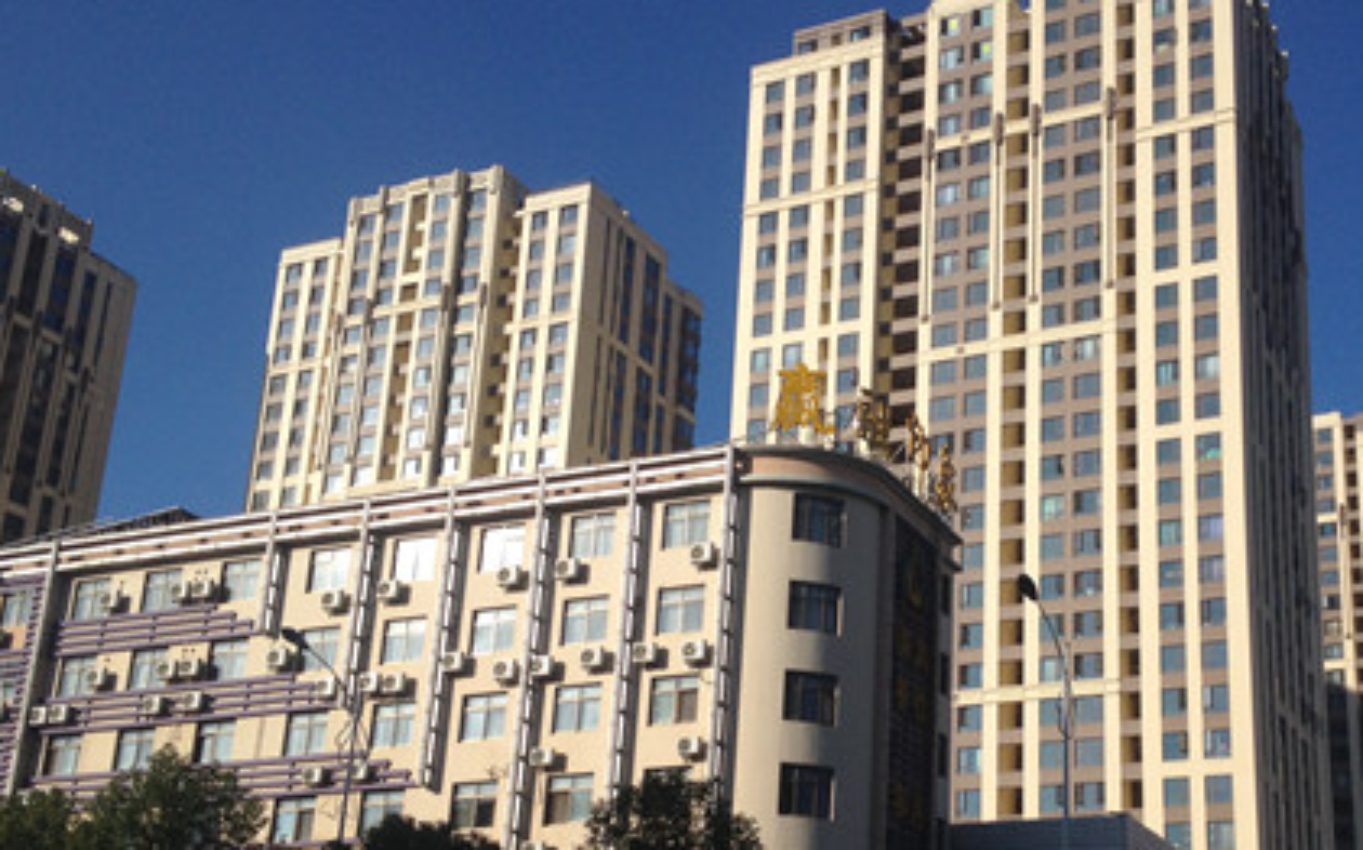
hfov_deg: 37.9
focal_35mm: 53
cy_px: 577
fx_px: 1968
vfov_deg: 24.2
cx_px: 863
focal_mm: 4.28
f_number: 2.4
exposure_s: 1/2404
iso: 50
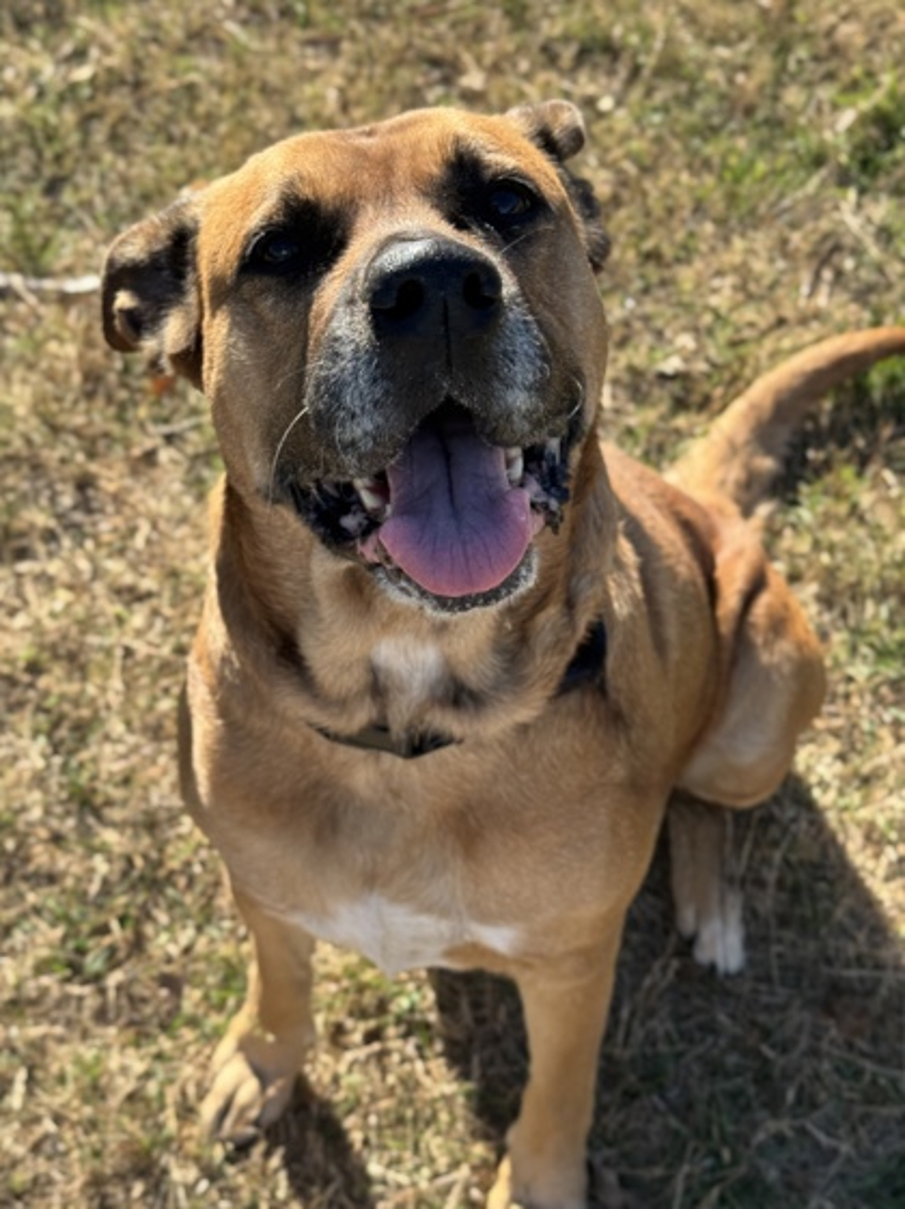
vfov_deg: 39.7
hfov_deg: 30.2
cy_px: 604
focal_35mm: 48
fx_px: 1675
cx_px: 452
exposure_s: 1/1312
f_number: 1.78
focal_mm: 6.76
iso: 64
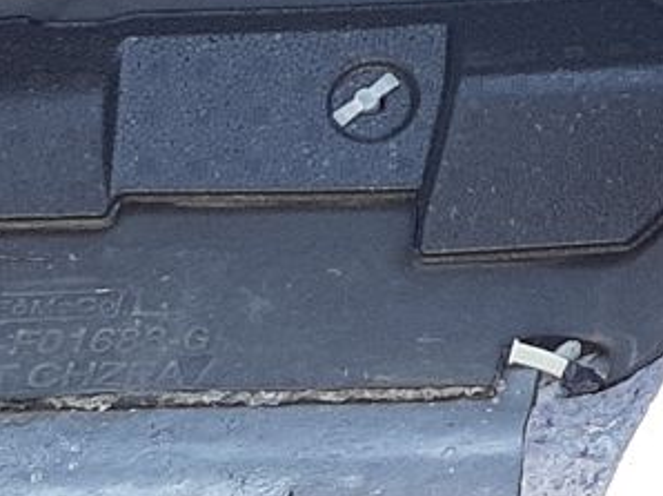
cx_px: 960
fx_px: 2947
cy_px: -40
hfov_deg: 12.3
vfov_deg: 9.5
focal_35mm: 154
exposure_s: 1/460
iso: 40
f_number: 1.7
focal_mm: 3.93
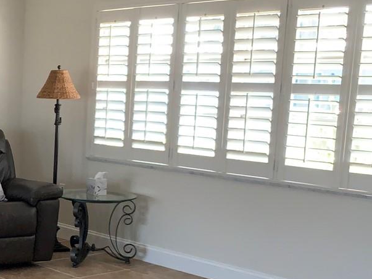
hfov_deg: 25.7
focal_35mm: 69
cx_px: -52
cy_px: 197
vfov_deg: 21.2
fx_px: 741
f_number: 1.8
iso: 125
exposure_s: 1/60
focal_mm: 4.25
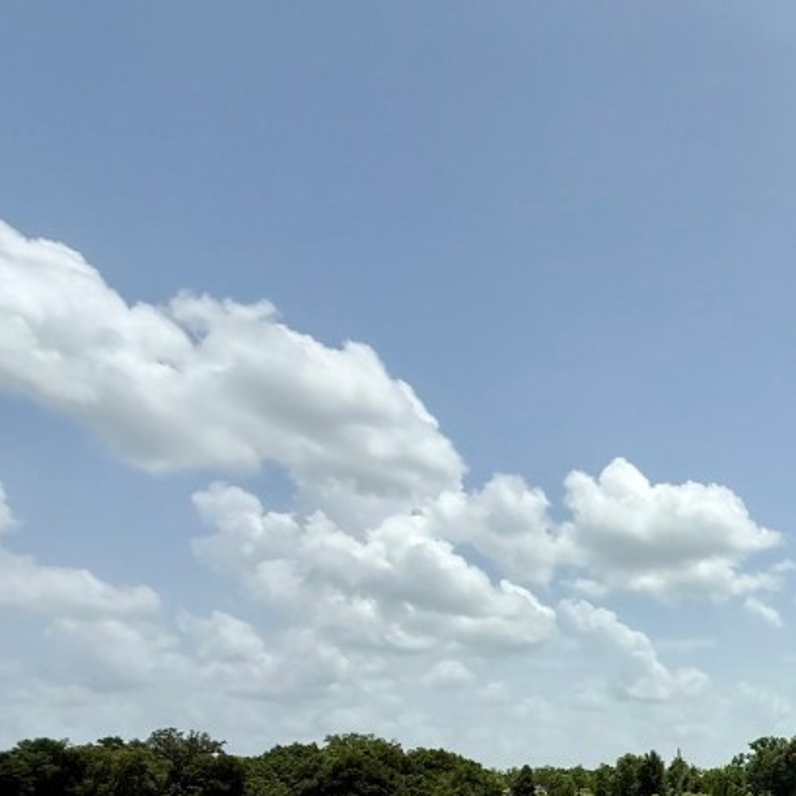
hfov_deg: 42.3
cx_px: 860
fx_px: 806
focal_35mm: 31
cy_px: 738
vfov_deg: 46.6
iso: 50
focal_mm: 2.22
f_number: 2.2
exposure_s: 1/4425
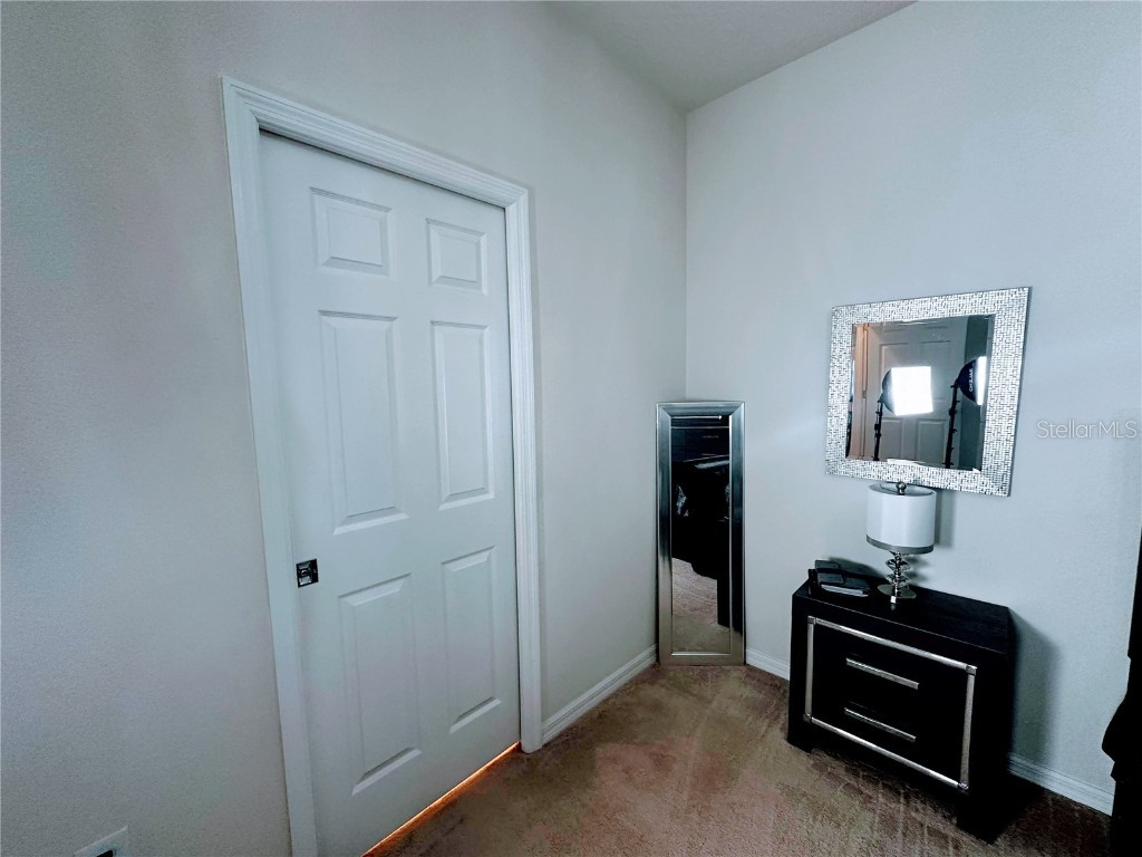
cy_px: 428
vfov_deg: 85.7
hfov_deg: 102.1
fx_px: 462
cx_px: 571
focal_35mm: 14
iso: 250
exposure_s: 1/60
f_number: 2.2
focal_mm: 2.22
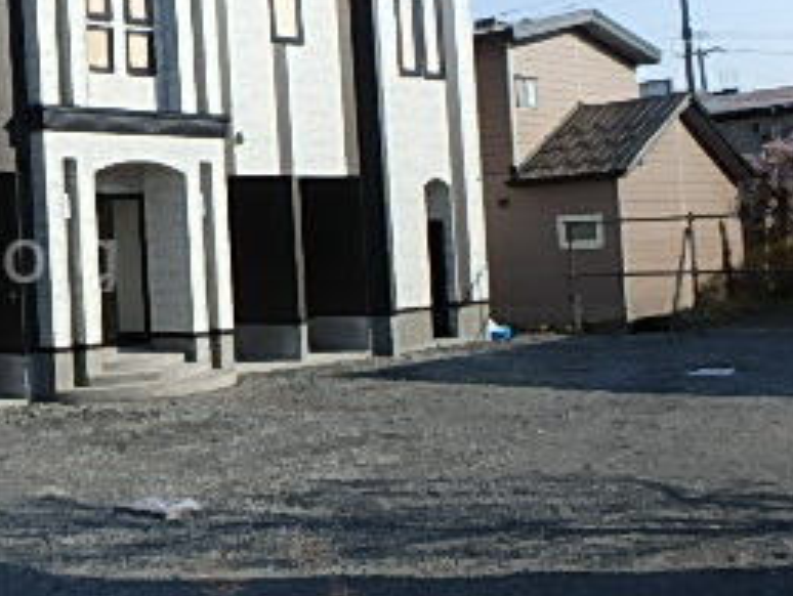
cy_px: 255
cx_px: -77
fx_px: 1192
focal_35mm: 52
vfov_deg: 28.0
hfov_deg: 32.4
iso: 125
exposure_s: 1/500
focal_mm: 3.7
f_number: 6
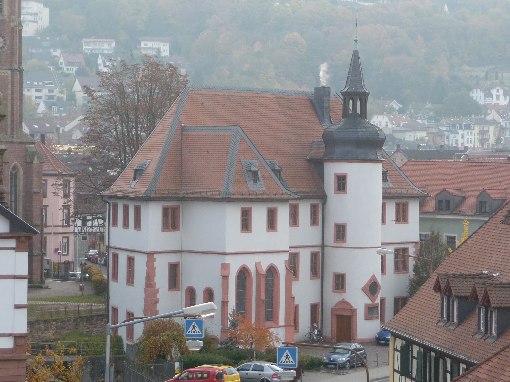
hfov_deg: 16.3
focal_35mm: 121
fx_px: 1783
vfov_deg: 12.2
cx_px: 255
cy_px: 191
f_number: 4.7
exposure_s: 1/125
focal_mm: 15.2
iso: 100
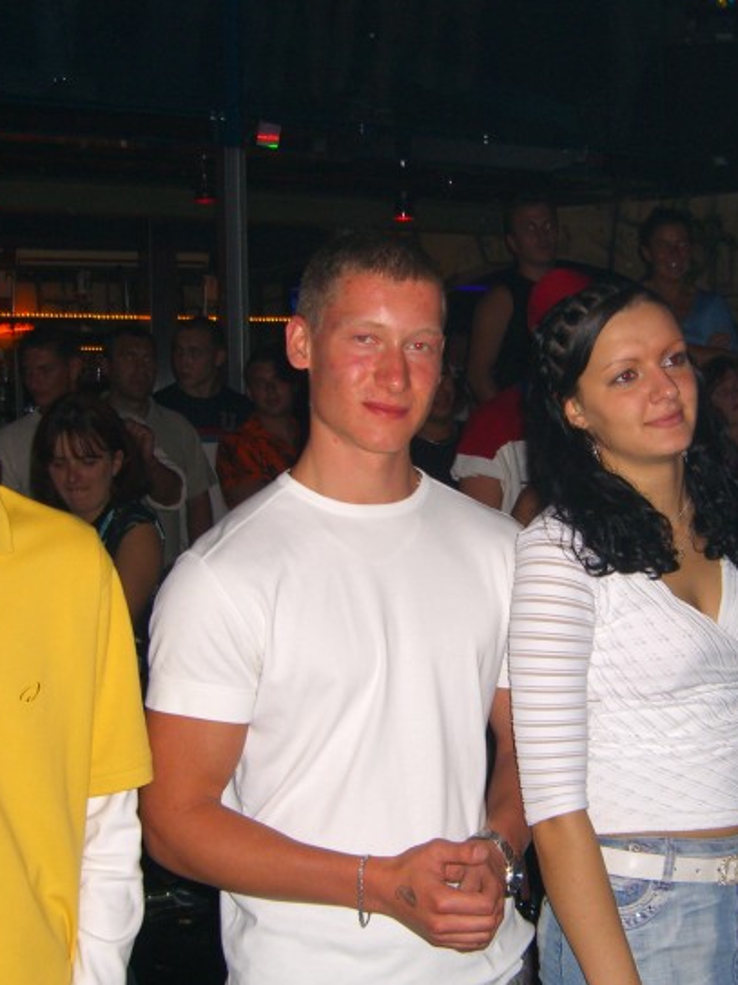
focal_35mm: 56
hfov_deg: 26.0
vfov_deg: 34.3
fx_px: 1592
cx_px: 470
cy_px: 530
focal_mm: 7.9
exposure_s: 1/60
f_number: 2.8
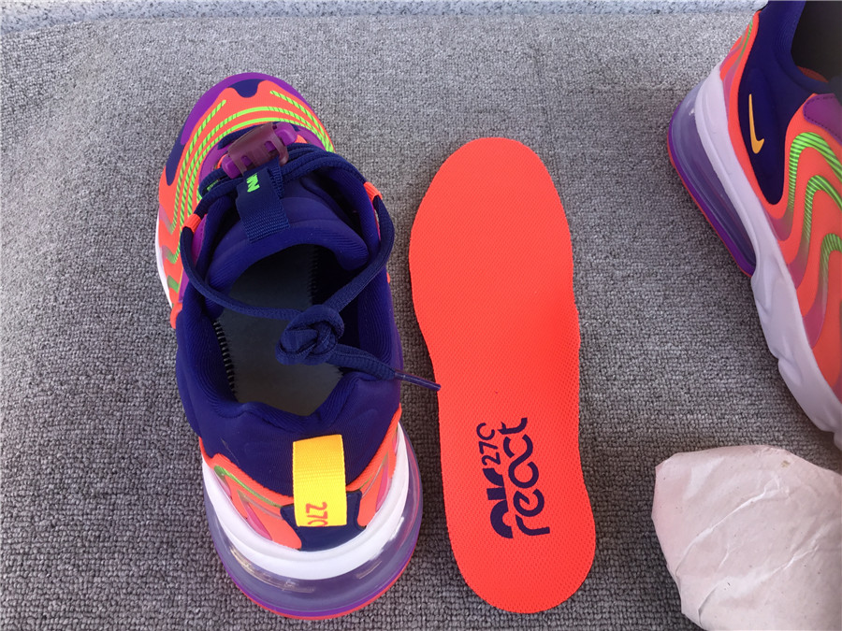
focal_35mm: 31
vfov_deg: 45.4
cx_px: 421
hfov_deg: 58.4
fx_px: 754
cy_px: 316
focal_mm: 3.3
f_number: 2.4
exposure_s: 1/100
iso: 25
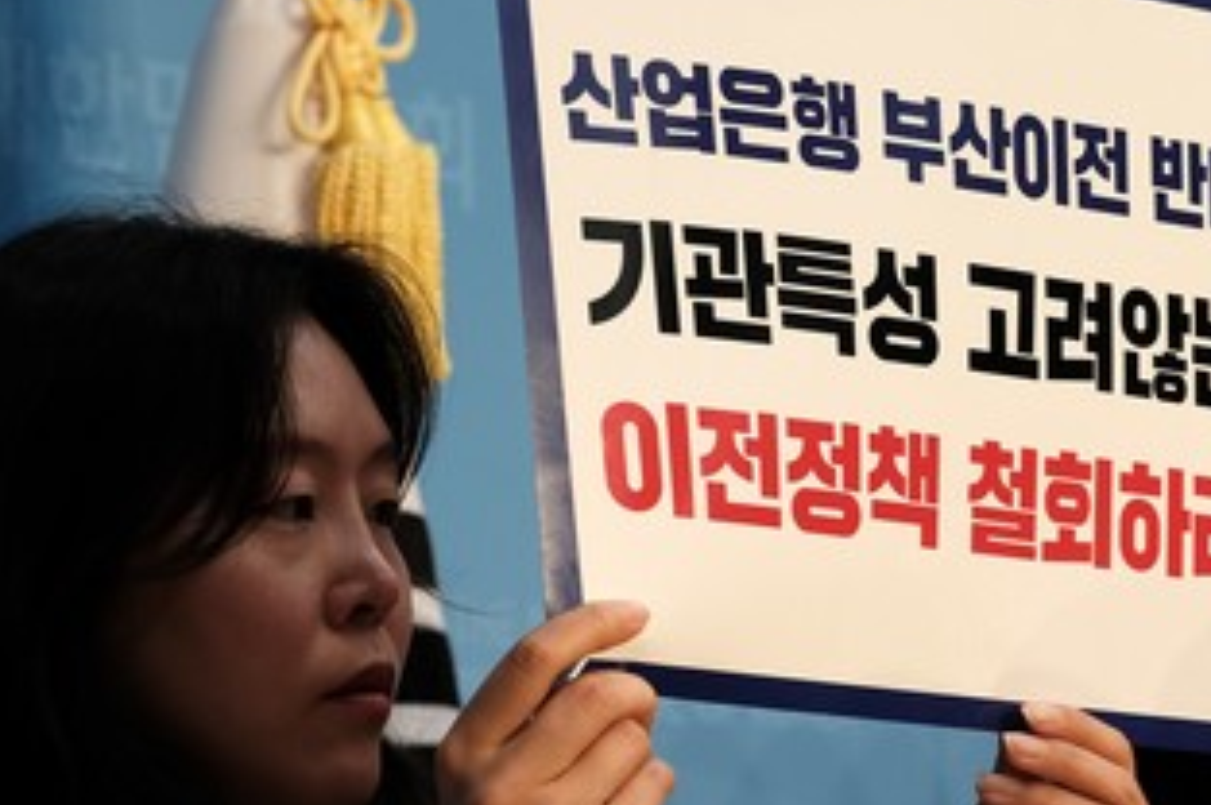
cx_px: 1091
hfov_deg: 7.9
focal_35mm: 259
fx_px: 8703
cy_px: 534
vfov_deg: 5.3
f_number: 5.6
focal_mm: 90
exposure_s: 1/125
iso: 1000
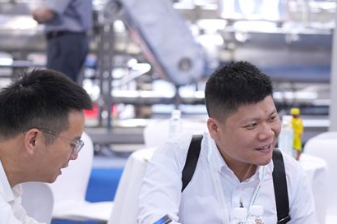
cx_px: 233
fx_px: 1535
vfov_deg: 8.4
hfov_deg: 12.5
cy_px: 174
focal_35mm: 164
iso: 200
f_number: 2
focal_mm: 56
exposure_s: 1/200
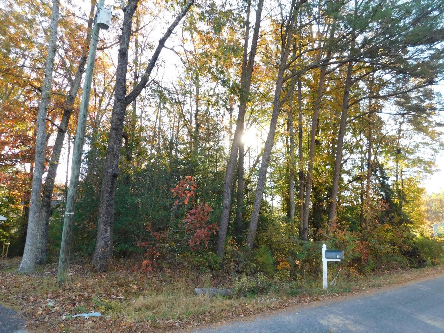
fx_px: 321
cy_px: 175
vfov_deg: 54.9
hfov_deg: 69.4
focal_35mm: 25
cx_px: 232
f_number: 3
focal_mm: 4
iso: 125
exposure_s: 1/125
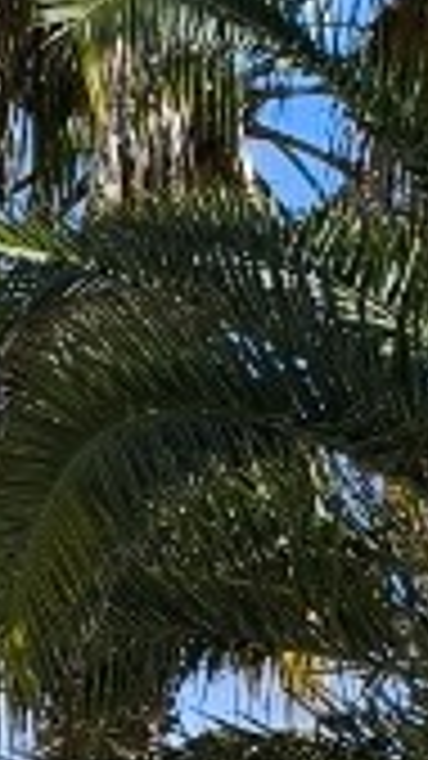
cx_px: -414
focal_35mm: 178
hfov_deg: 6.6
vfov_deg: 11.3
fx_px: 3593
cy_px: 1358
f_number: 1.65
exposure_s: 1/1142
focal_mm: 6.14
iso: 50
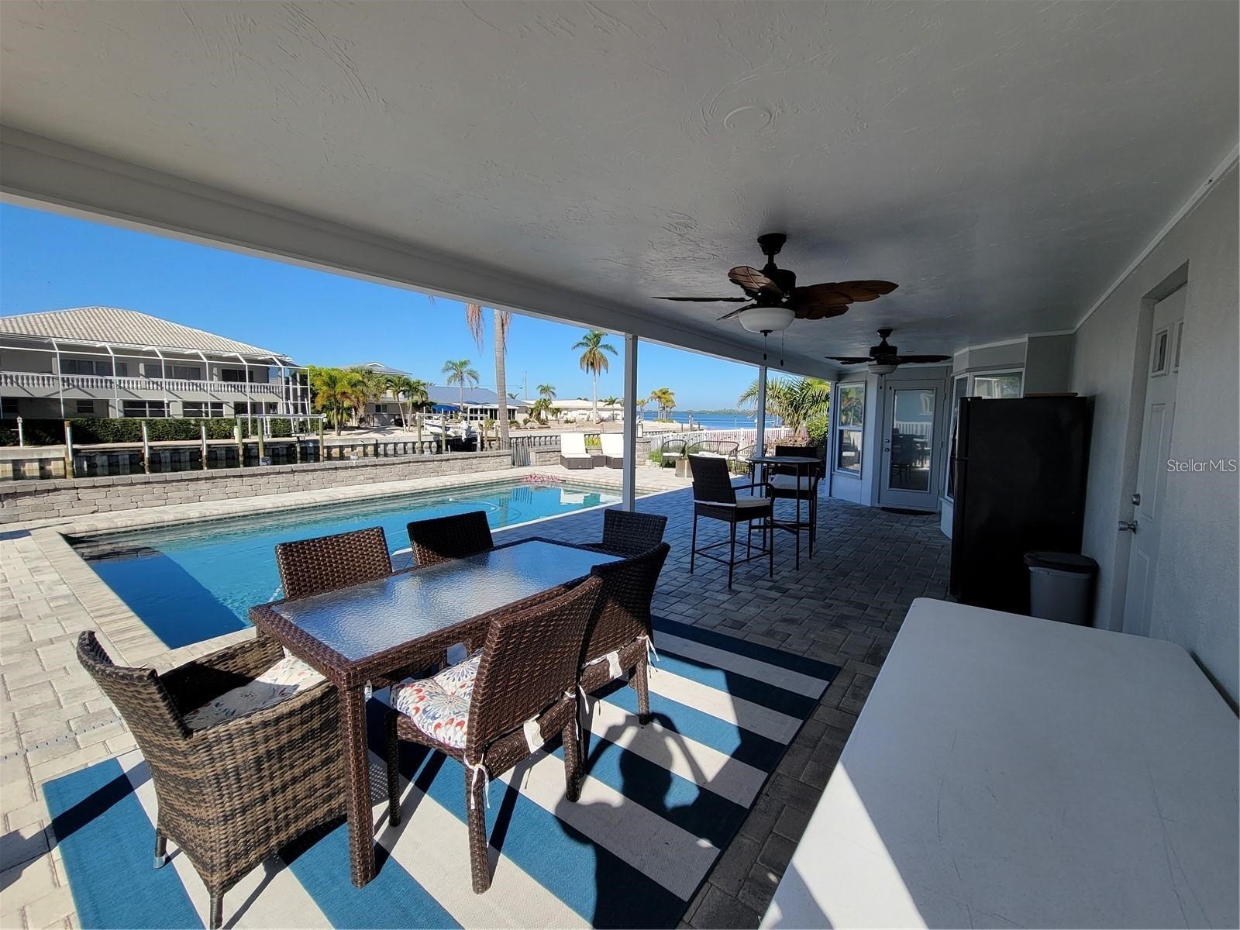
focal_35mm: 13
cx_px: 620
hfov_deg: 106.2
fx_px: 466
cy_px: 465
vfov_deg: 89.9
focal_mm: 2.2
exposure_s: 1/1182
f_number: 2.2
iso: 50
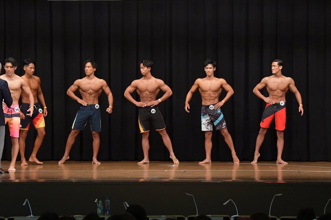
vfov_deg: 9.9
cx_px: 166
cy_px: 110
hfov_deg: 14.9
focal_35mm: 138
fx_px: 1268
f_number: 5.6
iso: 6400
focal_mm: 92
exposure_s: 1/400
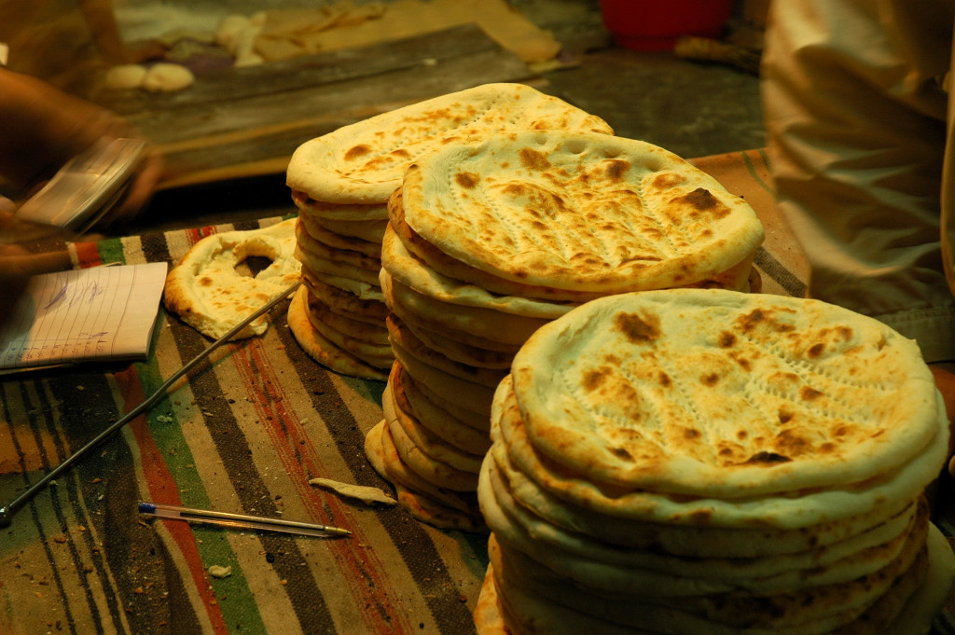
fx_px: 2067
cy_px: 318
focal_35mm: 78
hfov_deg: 26.0
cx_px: 478
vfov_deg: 17.5
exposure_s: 1/5
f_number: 8
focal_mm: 52
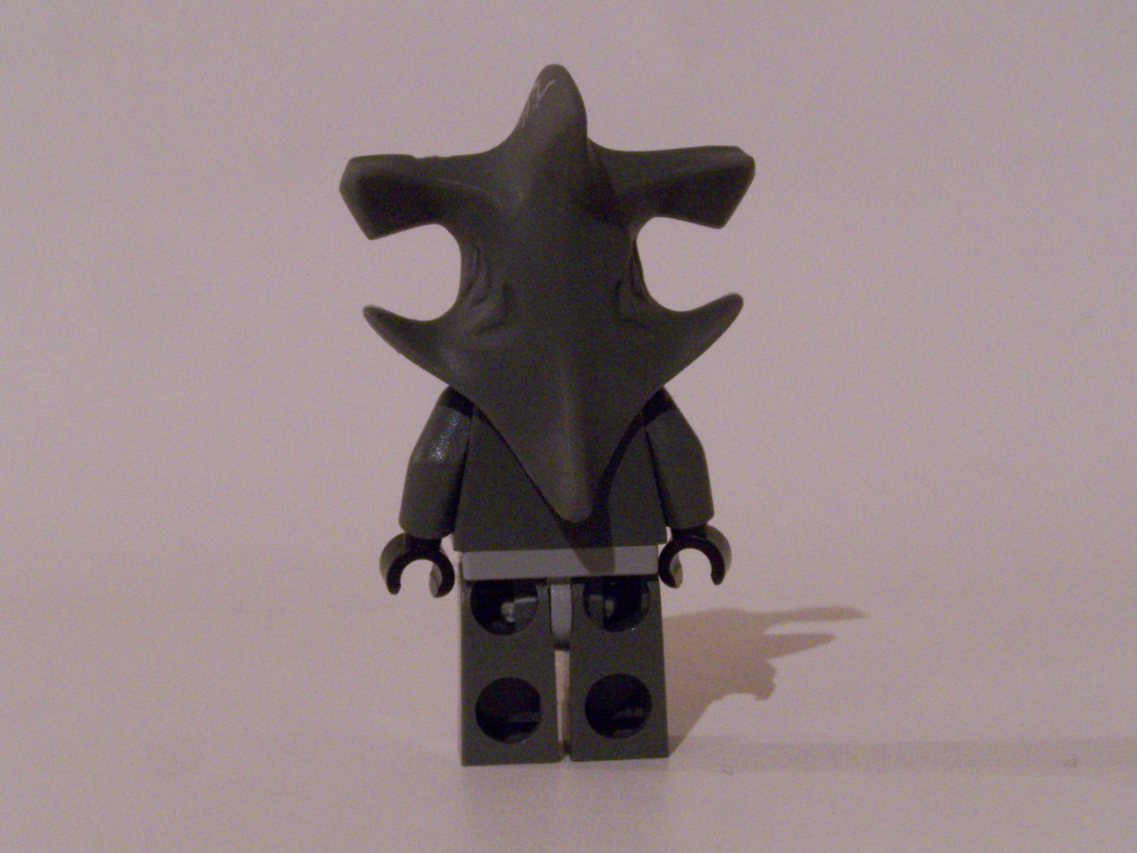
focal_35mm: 67
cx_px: 568
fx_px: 2201
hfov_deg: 29.0
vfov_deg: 21.9
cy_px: 426
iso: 400
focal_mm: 11.1
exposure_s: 1/4
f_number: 8
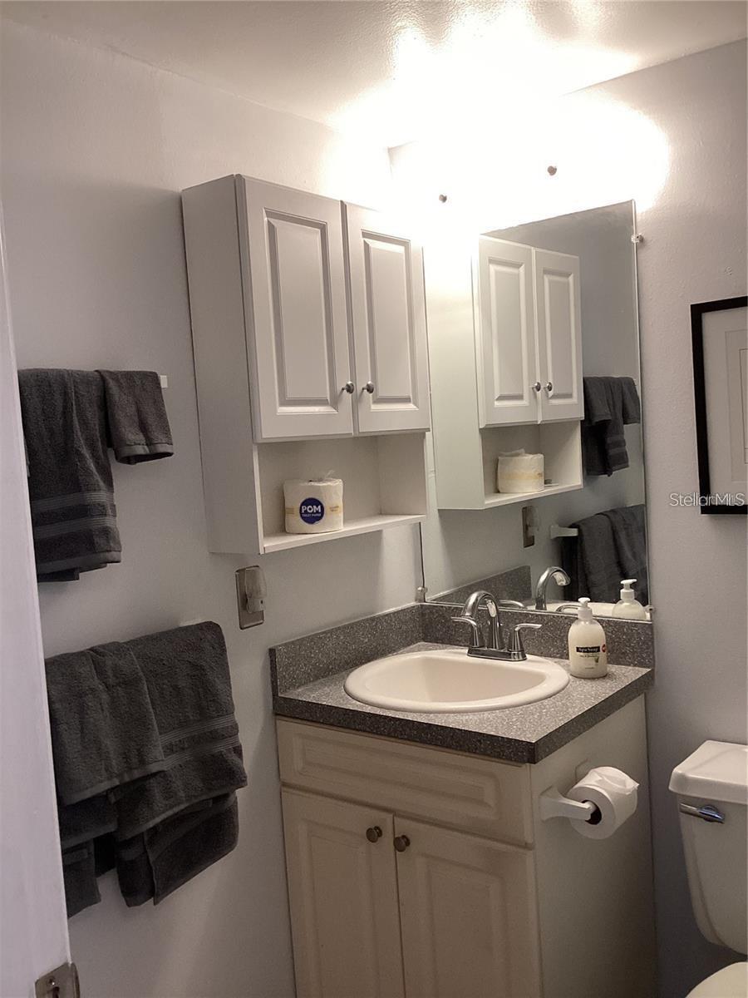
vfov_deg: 58.4
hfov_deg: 45.4
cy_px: 499
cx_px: 374
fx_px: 893
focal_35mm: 31
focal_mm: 3.3
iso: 100
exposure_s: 1/60
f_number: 2.4
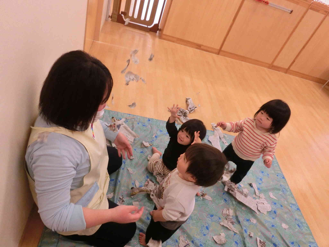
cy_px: 124
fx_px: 238
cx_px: 164
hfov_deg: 69.4
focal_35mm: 25
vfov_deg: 54.9
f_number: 3.5
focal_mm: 4.5
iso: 400
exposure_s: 1/100
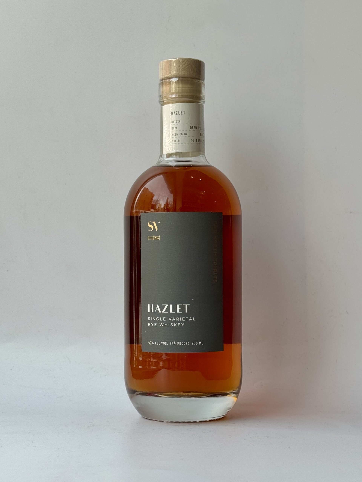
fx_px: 669
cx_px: 181
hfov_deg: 30.3
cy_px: 241
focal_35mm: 48
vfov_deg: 39.7
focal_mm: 6.76
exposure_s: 1/121
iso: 50
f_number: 1.78
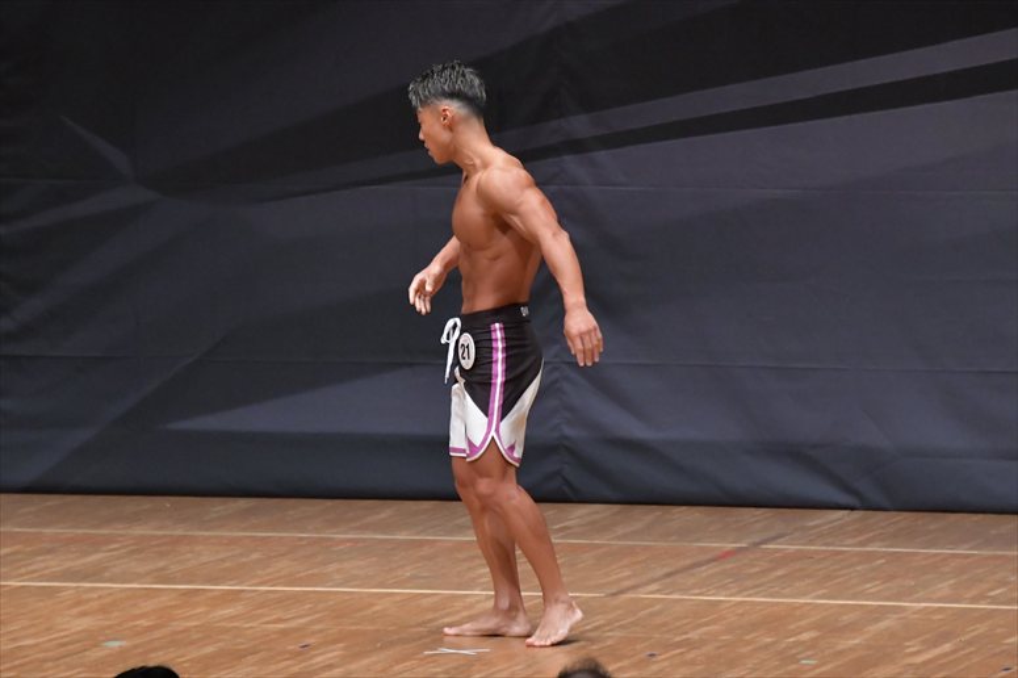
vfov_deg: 4.6
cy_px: 339
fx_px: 8479
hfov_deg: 6.9
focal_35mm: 300
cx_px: 509
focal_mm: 200
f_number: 5.6
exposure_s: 1/400
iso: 6400
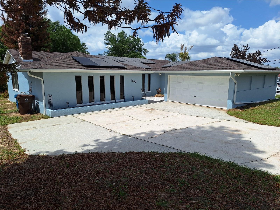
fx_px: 186
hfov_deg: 73.9
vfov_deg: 58.9
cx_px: 140
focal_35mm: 23
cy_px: 105
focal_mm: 5.54
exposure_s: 1/4184
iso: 40
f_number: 1.8
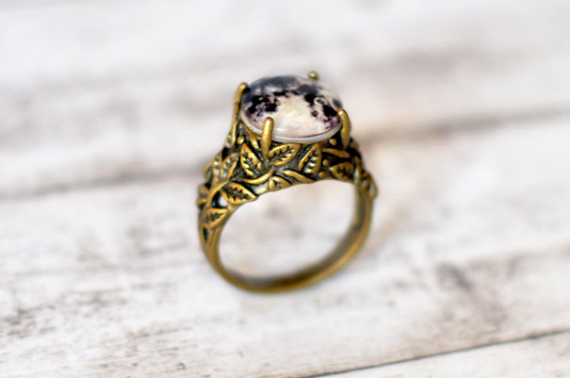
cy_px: 189
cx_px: 285
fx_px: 1185
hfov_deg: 27.0
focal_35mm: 75
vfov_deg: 18.1
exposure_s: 1/100
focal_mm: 50
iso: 250
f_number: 2.8
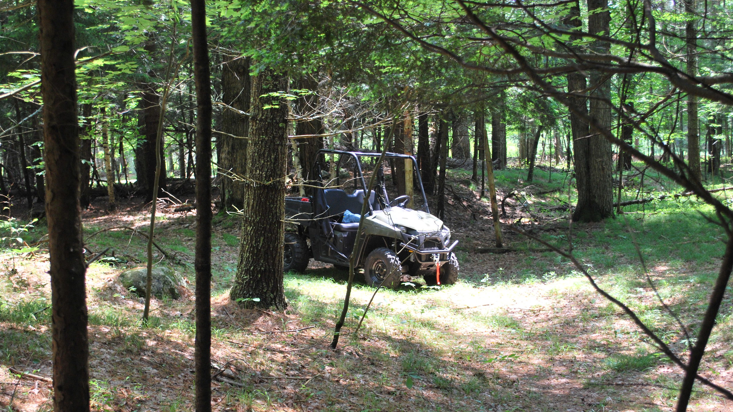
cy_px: 216
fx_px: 1049
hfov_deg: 38.5
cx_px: 368
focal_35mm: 54
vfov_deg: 22.2
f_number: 5
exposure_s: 1/80
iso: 200
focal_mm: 34
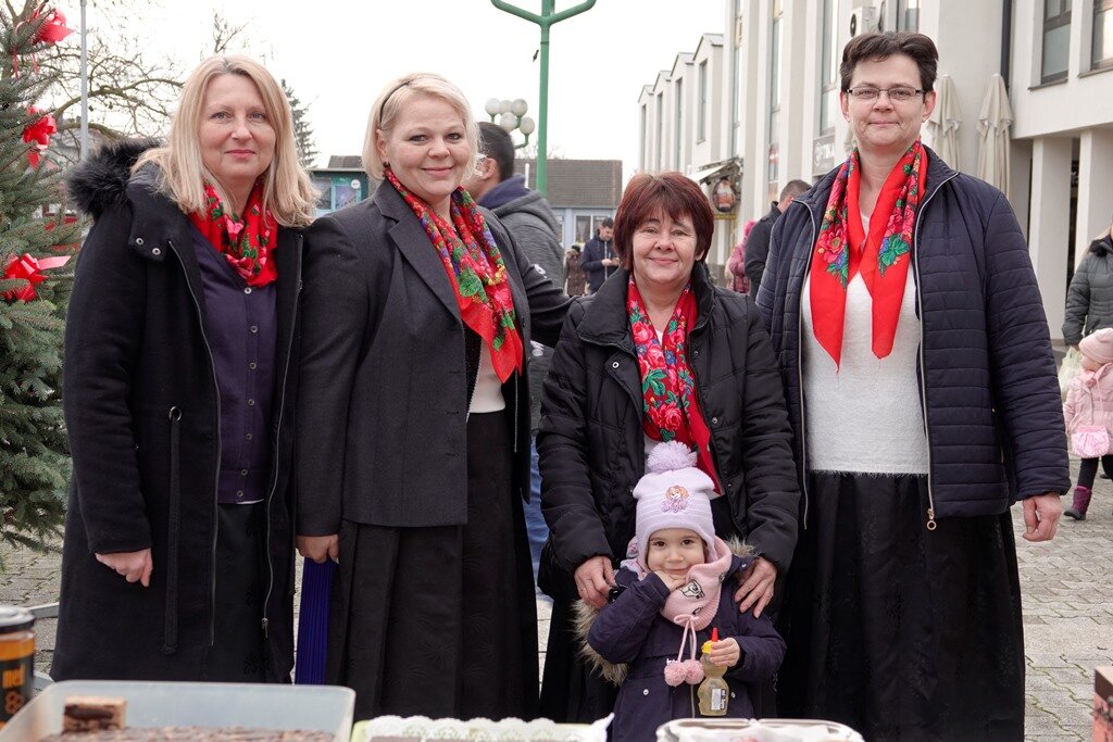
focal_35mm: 56
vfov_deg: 24.2
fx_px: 1731
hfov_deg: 35.6
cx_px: 556
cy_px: 371
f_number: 3.5
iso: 100
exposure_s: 1/100
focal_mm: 20.49
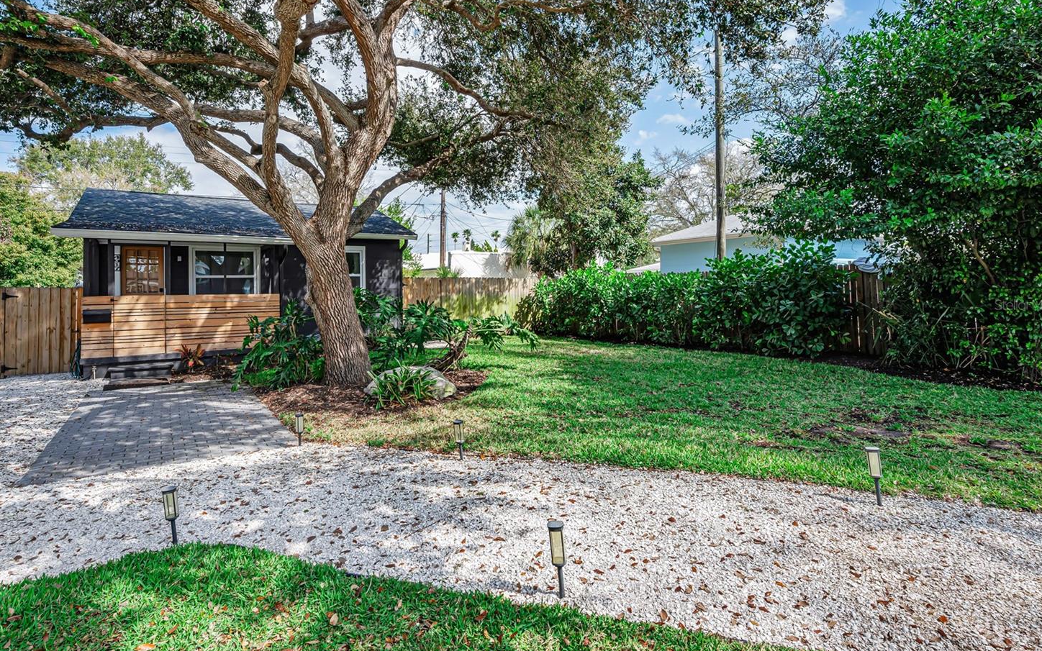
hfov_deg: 89.2
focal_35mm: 19
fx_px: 527
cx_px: 483
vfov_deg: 63.4
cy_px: 305
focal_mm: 16.5
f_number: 11
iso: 250
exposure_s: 1/200
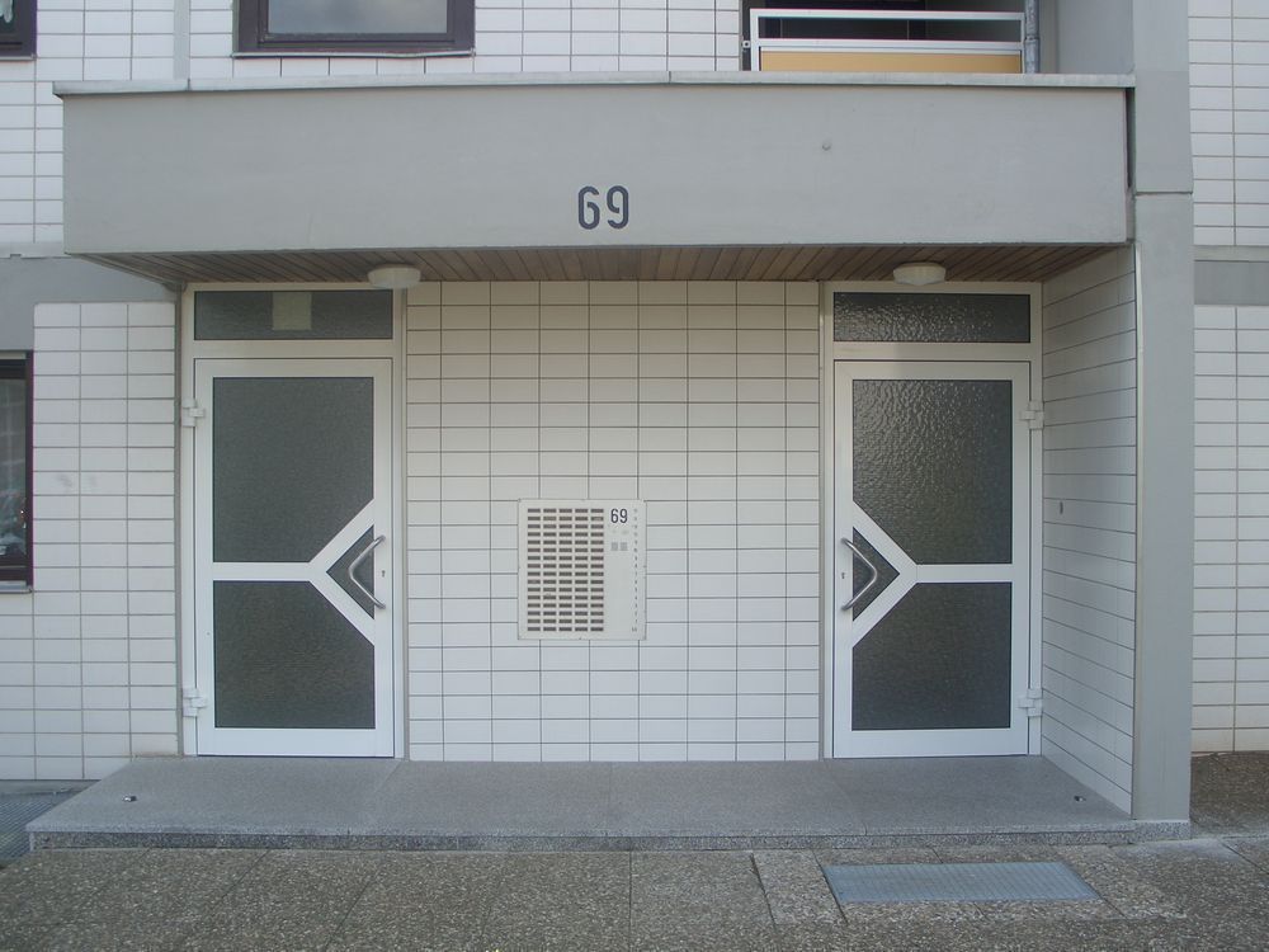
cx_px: 634
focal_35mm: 36
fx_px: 1320
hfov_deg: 51.4
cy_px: 476
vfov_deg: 39.7
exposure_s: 1/250
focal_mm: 7.81
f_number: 2.9
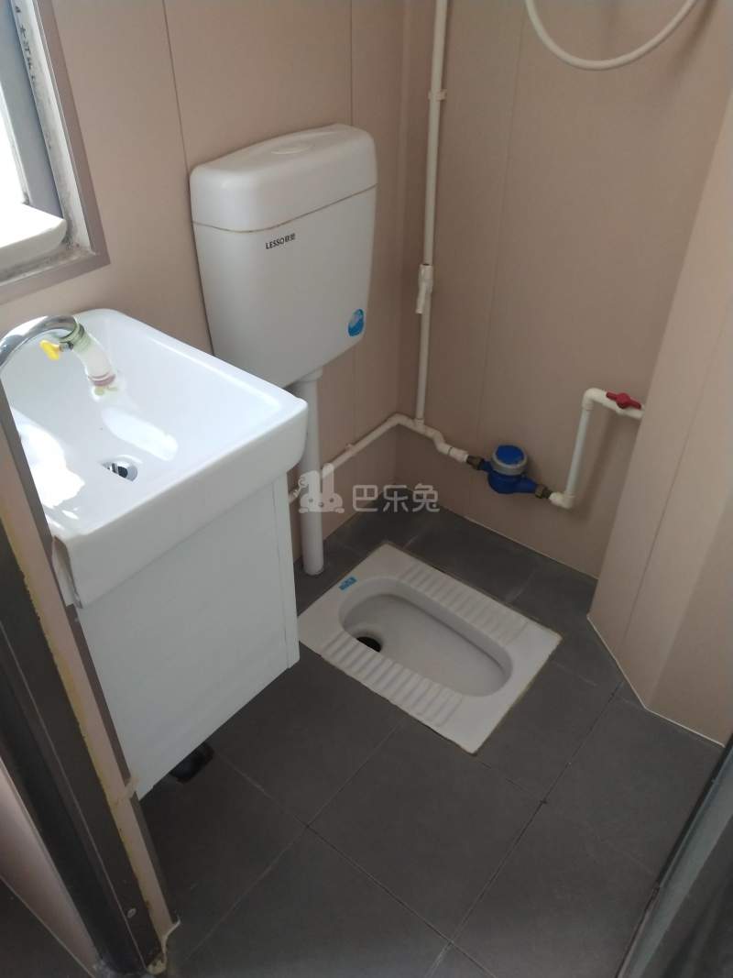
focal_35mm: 30
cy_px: 489
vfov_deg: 60.0
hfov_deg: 46.8
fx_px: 847
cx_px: 366
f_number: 1.8
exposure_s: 1/100
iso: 161
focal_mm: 3.95
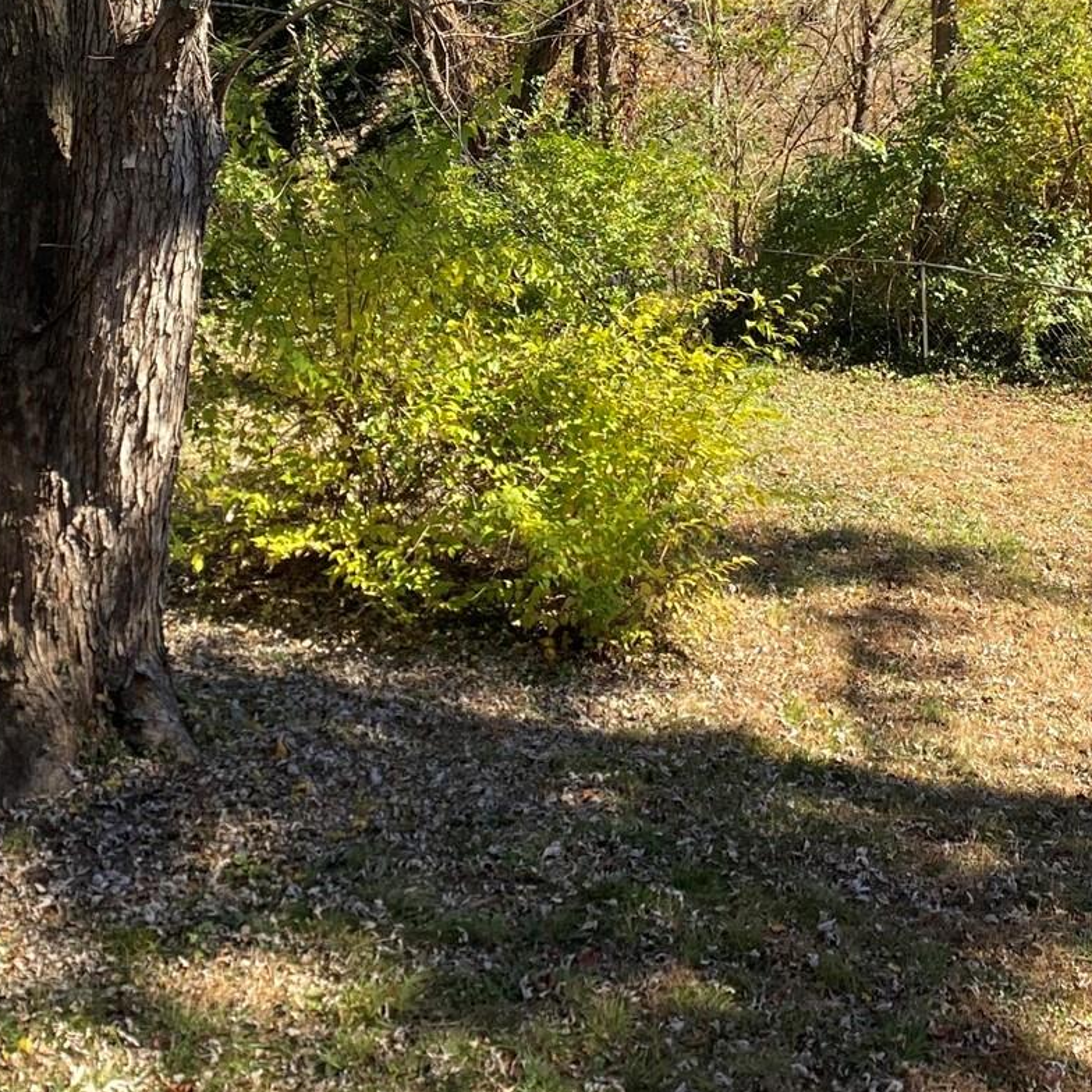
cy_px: 141
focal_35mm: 60
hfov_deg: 28.6
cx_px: 627
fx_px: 2141
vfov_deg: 27.7
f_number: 1.8
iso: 32
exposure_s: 1/752
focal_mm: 4.25
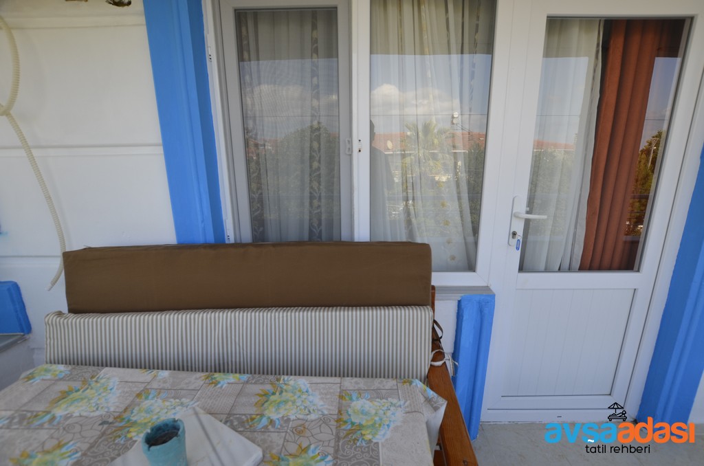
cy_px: 233
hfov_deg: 100.5
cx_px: 352
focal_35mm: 15
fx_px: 293
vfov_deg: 77.1
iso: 200
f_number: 6.7
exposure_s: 1/180
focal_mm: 10
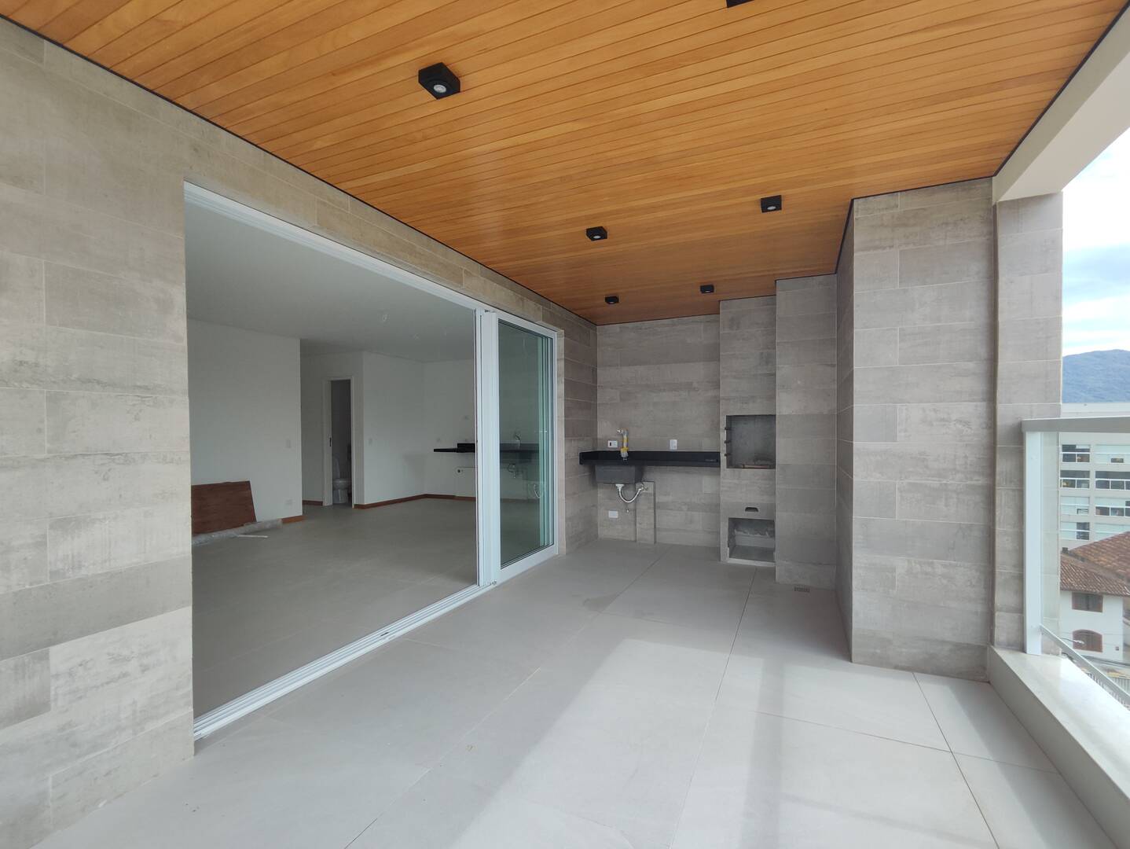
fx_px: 523
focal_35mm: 16
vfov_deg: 78.2
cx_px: 565
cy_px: 424
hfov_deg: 94.5
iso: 50
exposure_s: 1/552
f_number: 2.2
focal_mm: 1.65
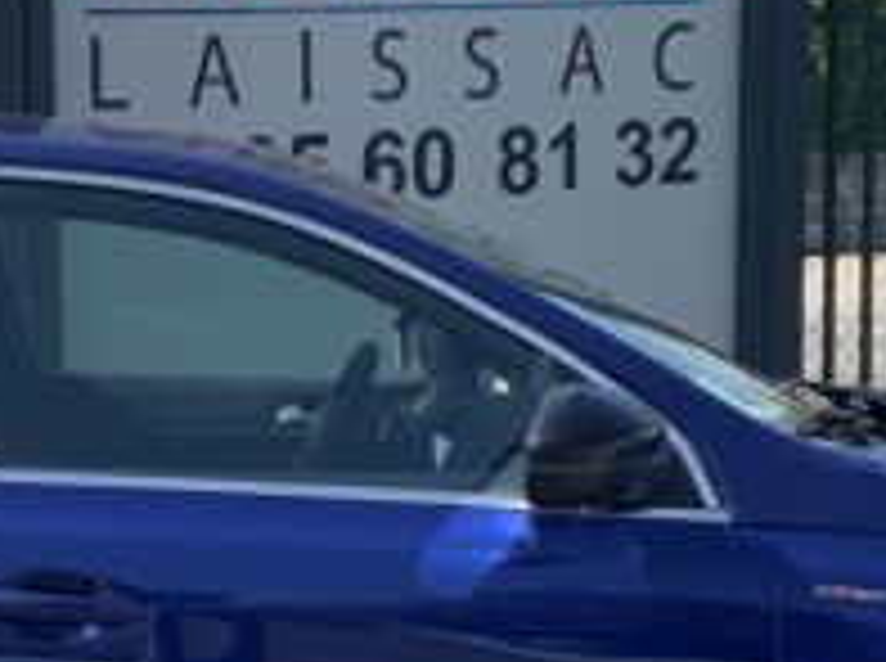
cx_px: 184
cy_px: 603
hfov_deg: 16.6
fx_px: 3015
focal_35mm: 118
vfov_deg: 12.4
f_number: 1.8
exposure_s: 1/1144
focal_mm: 3
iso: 16
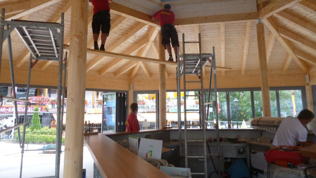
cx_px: 159
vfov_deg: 37.4
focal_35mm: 31
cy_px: 60
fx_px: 260
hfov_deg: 62.6
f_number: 3.1
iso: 160
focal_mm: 5
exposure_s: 1/60
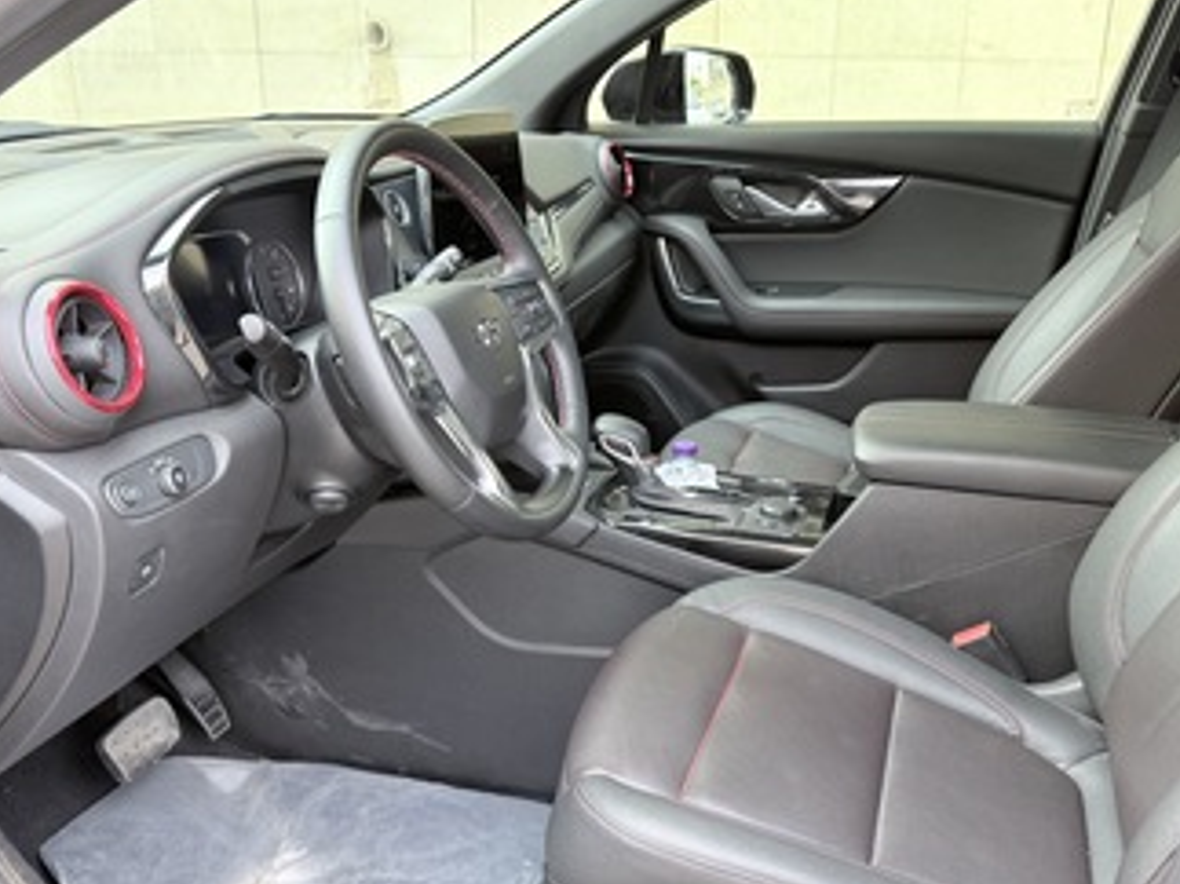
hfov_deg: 54.0
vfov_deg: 41.6
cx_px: 619
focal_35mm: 34
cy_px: 528
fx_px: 1159
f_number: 1.78
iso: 100
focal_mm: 6.76
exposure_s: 1/121
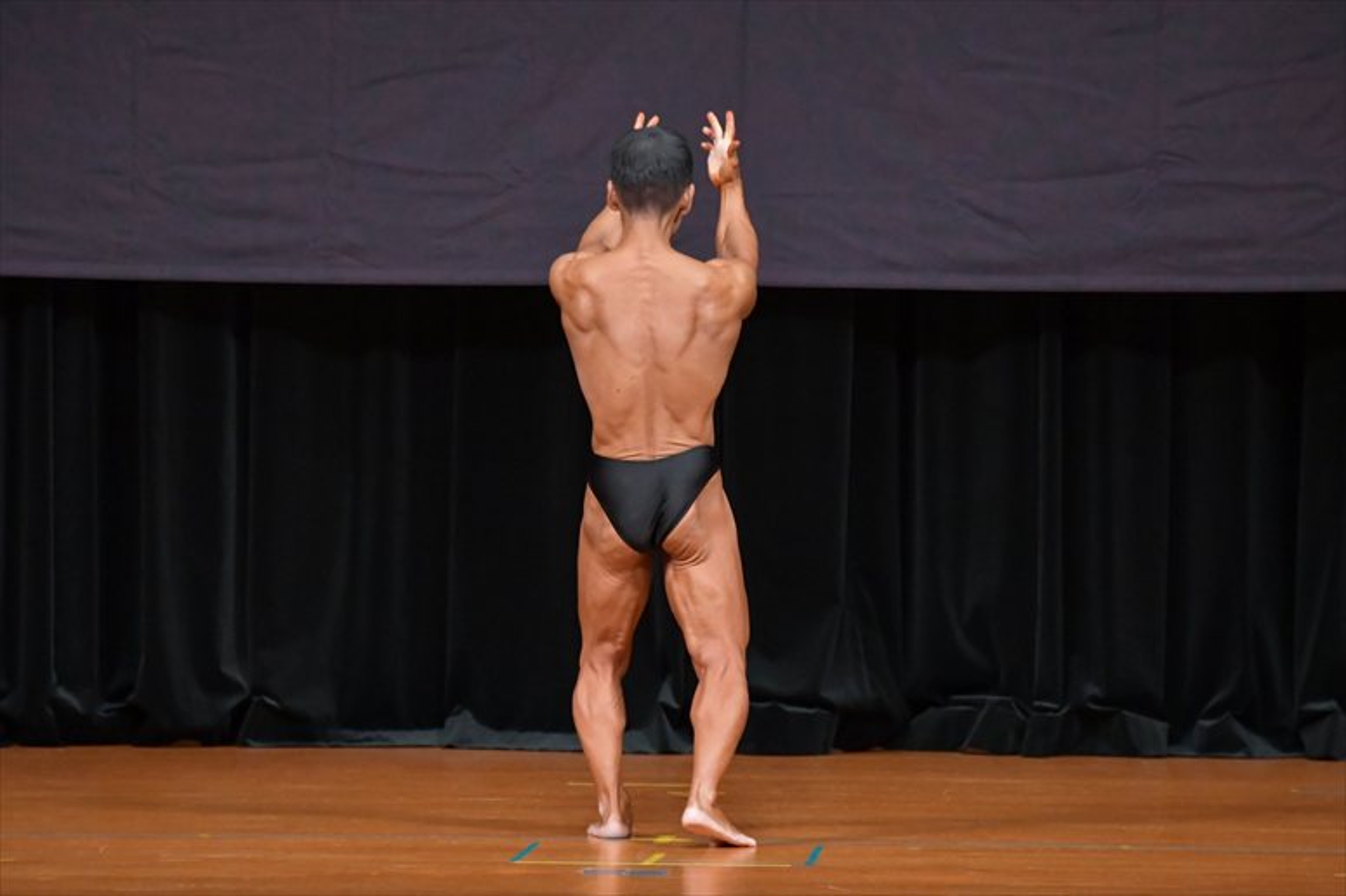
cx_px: 673
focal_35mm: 300
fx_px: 11211
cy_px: 448
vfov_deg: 4.6
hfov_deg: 6.9
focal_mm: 200
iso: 5000
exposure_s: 1/400
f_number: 5.6
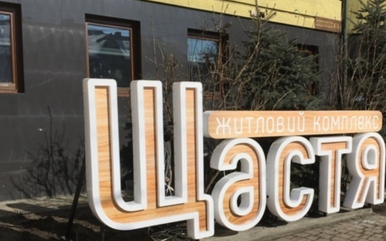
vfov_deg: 29.7
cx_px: 257
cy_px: 154
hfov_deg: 45.5
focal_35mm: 43
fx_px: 452
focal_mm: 4.15
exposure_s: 1/4950
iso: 32
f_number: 2.2
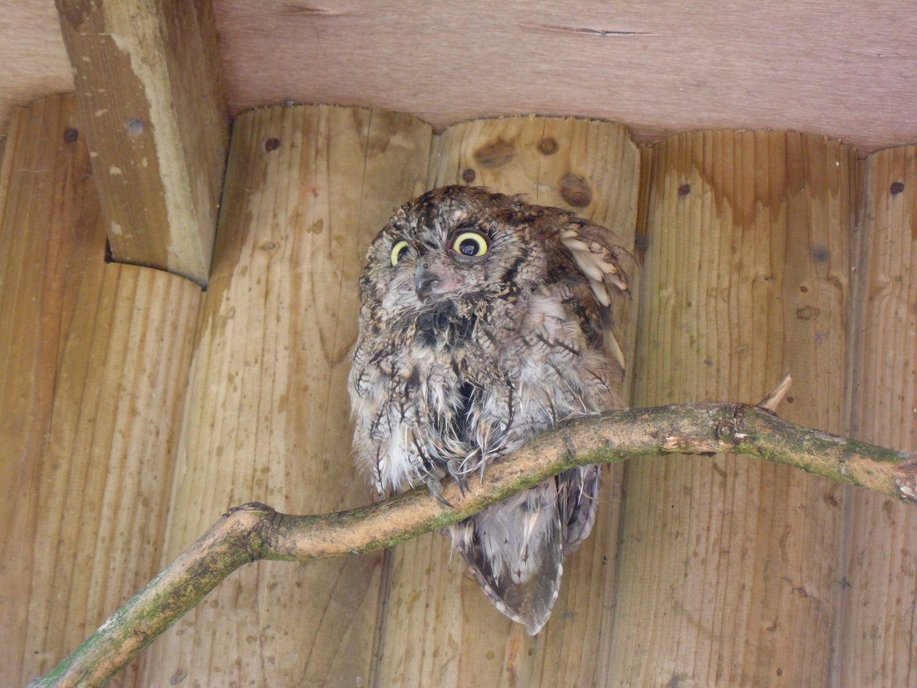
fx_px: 3735
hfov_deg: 14.0
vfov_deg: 10.5
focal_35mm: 141
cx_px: 458
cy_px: 344
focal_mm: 25.5
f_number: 5.9
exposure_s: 1/22
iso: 200
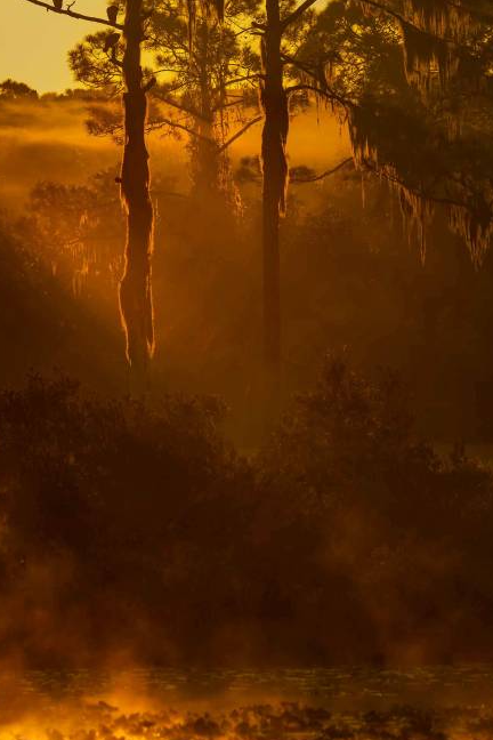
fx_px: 9982
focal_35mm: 486
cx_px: 202
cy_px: 238
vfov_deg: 4.2
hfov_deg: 2.8
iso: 640
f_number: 9
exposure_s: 1/2500
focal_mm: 350
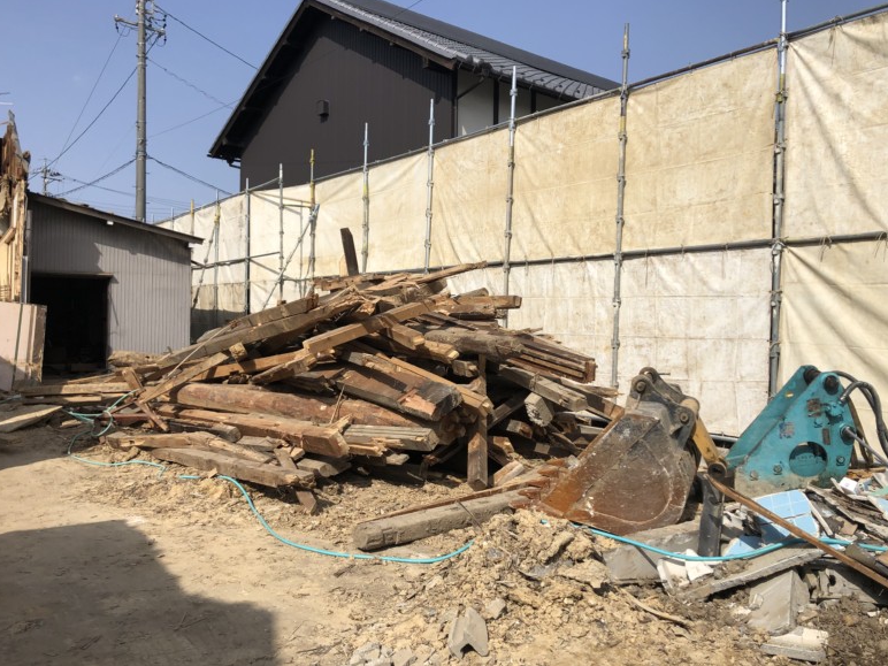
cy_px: 322
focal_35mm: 29
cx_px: 430
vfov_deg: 48.2
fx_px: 744
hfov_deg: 61.6
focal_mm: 3.99
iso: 20
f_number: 1.8
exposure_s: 1/3436
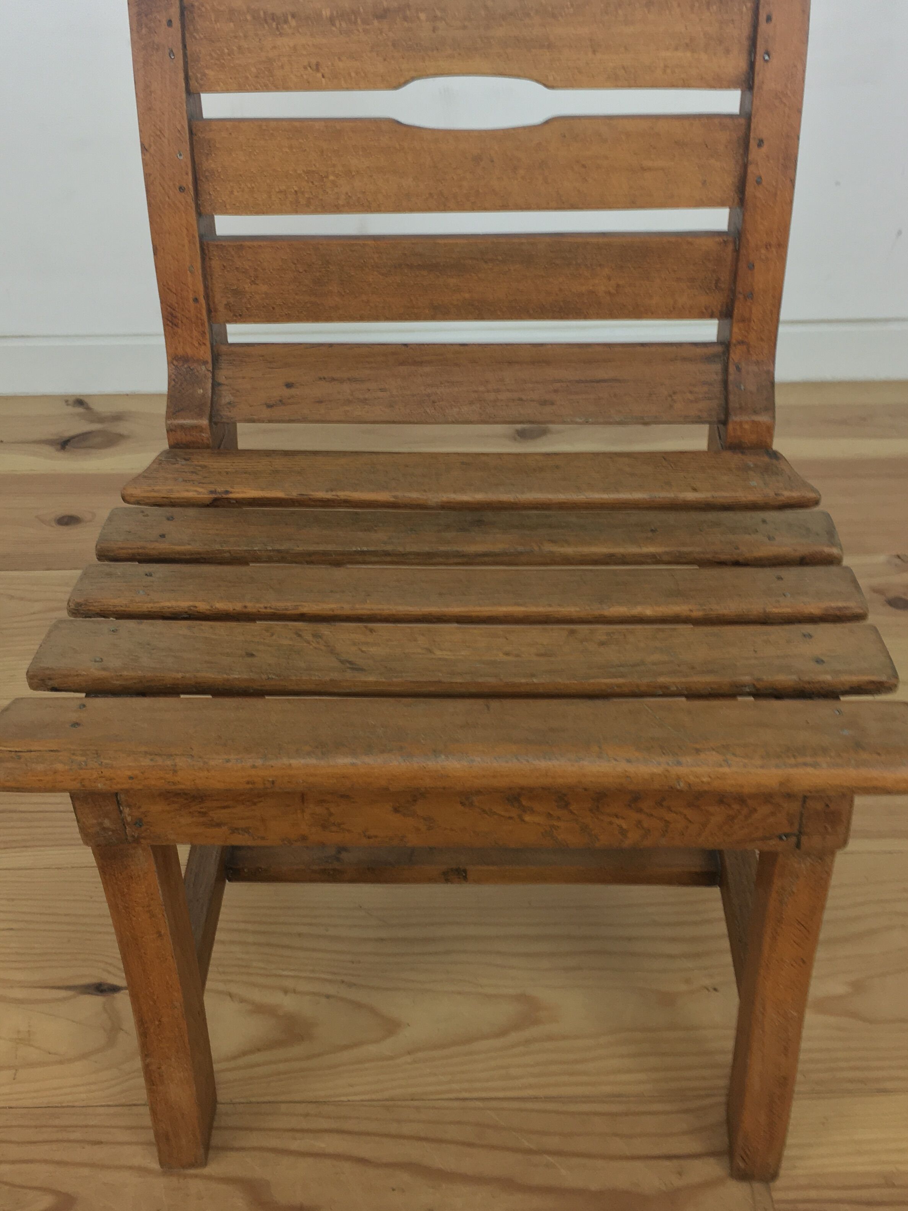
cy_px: 539
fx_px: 1294
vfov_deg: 50.0
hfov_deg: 38.7
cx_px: 450
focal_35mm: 37
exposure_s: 1/33
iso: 32
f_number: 2.2
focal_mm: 4.15
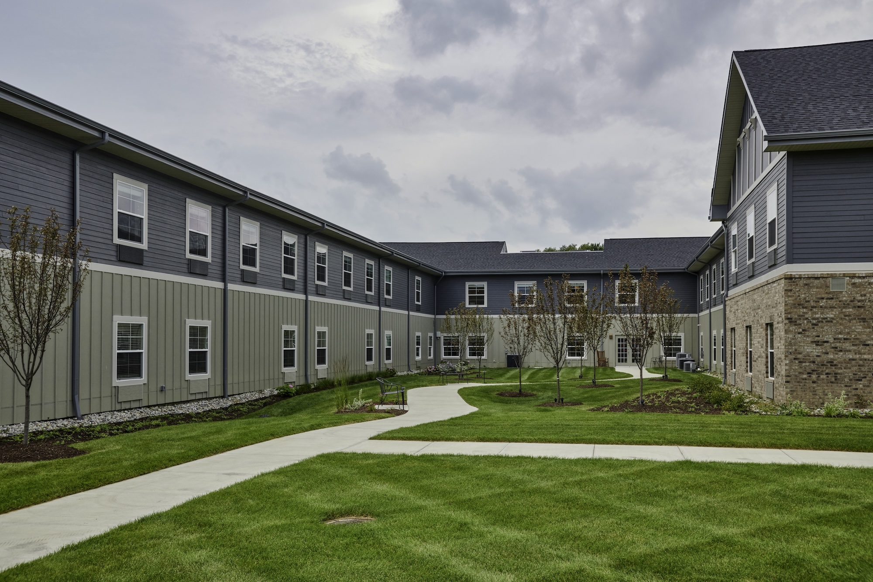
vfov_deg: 37.8
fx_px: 849
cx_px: 436
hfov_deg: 54.4
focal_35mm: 35
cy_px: 291
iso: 500
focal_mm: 35
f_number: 11
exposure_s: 1/400
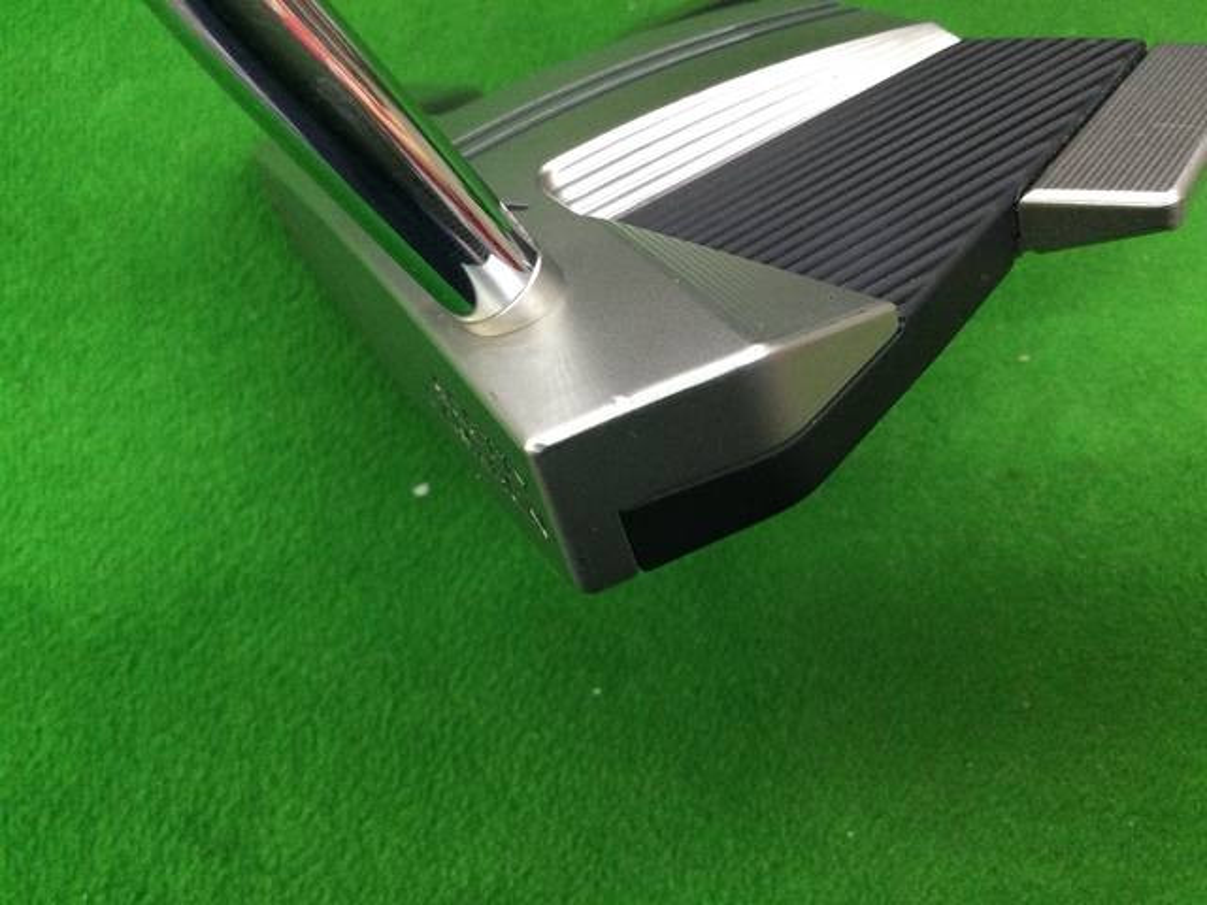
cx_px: 604
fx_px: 1081
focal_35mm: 31
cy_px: 452
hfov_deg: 58.4
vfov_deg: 45.4
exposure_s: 1/30
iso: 160
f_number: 2.4
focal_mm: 3.3
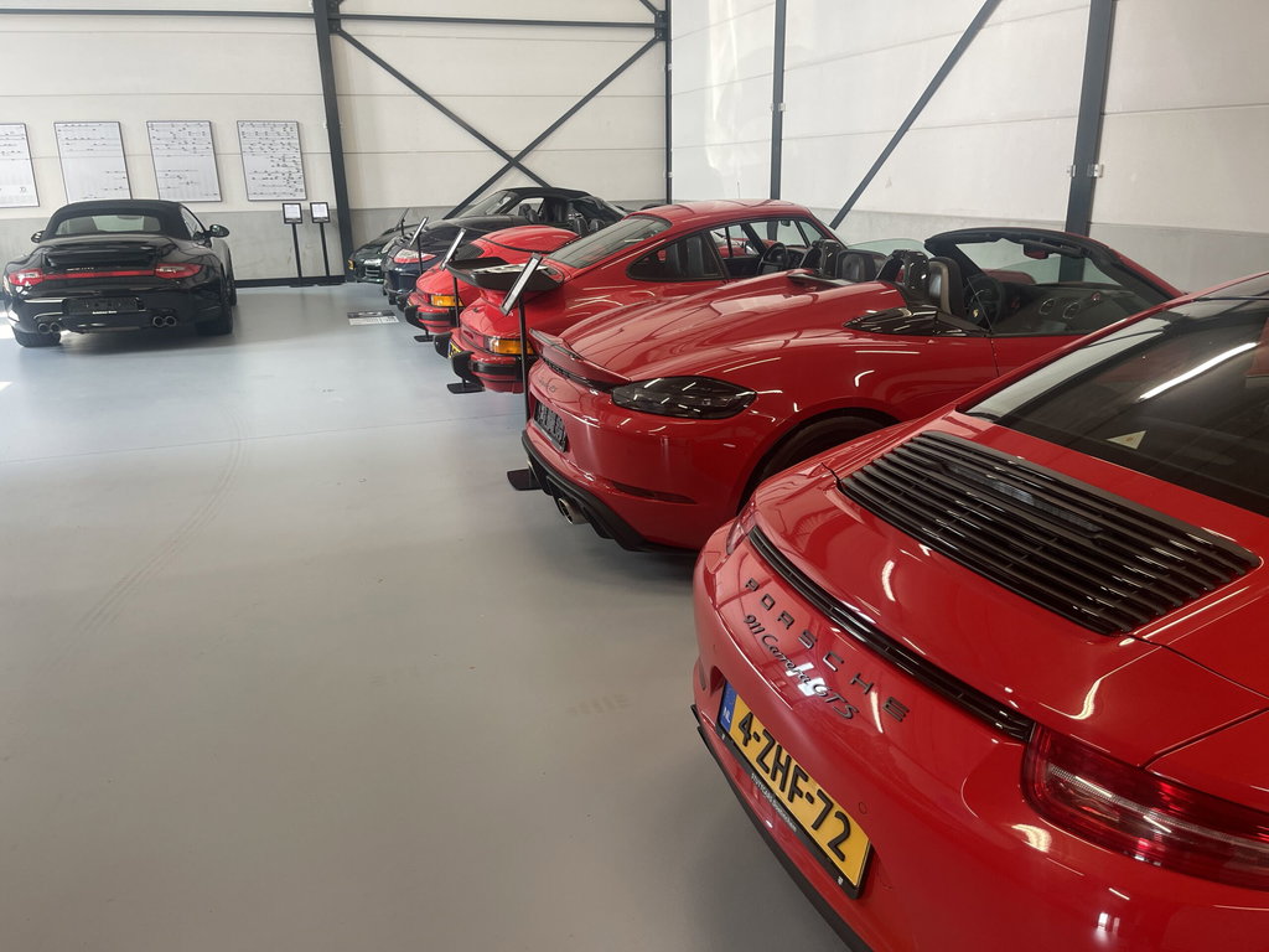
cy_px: 476
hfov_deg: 69.4
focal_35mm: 25
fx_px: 916
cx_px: 634
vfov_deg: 54.9
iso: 100
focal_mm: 5.1
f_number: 1.6
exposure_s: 1/100
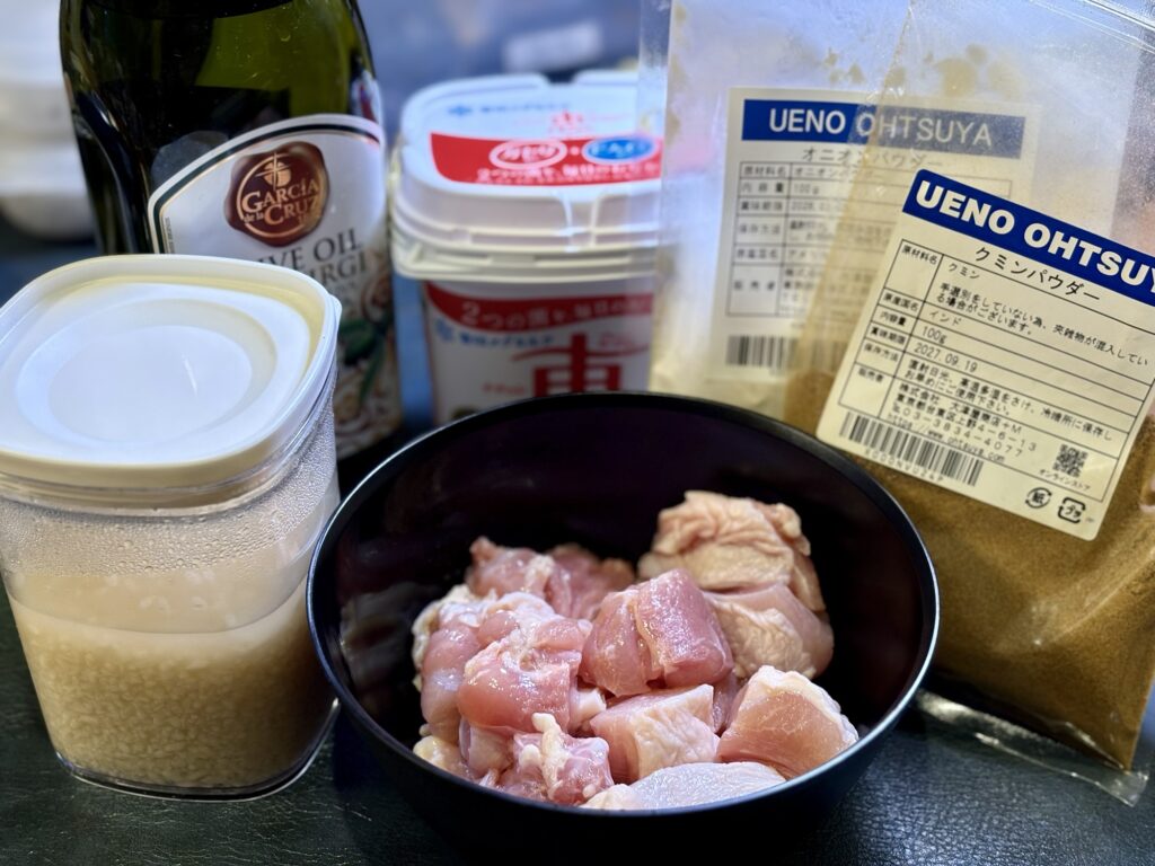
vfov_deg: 28.0
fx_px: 1735
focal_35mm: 52
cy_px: 433
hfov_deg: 36.8
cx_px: 578
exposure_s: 1/53
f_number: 1.6
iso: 80
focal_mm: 5.96
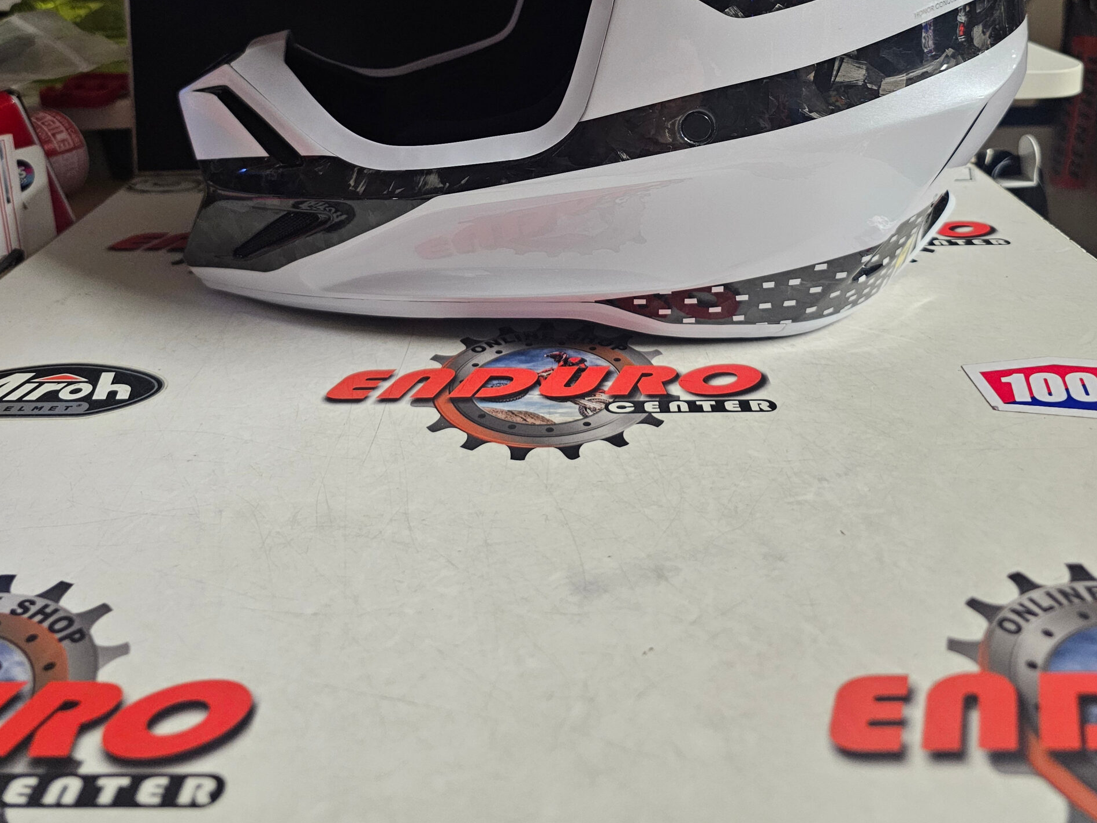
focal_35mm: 31
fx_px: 983
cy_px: 94
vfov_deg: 42.0
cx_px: 551
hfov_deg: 58.3
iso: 640
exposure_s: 1/100
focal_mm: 6.3
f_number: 1.7
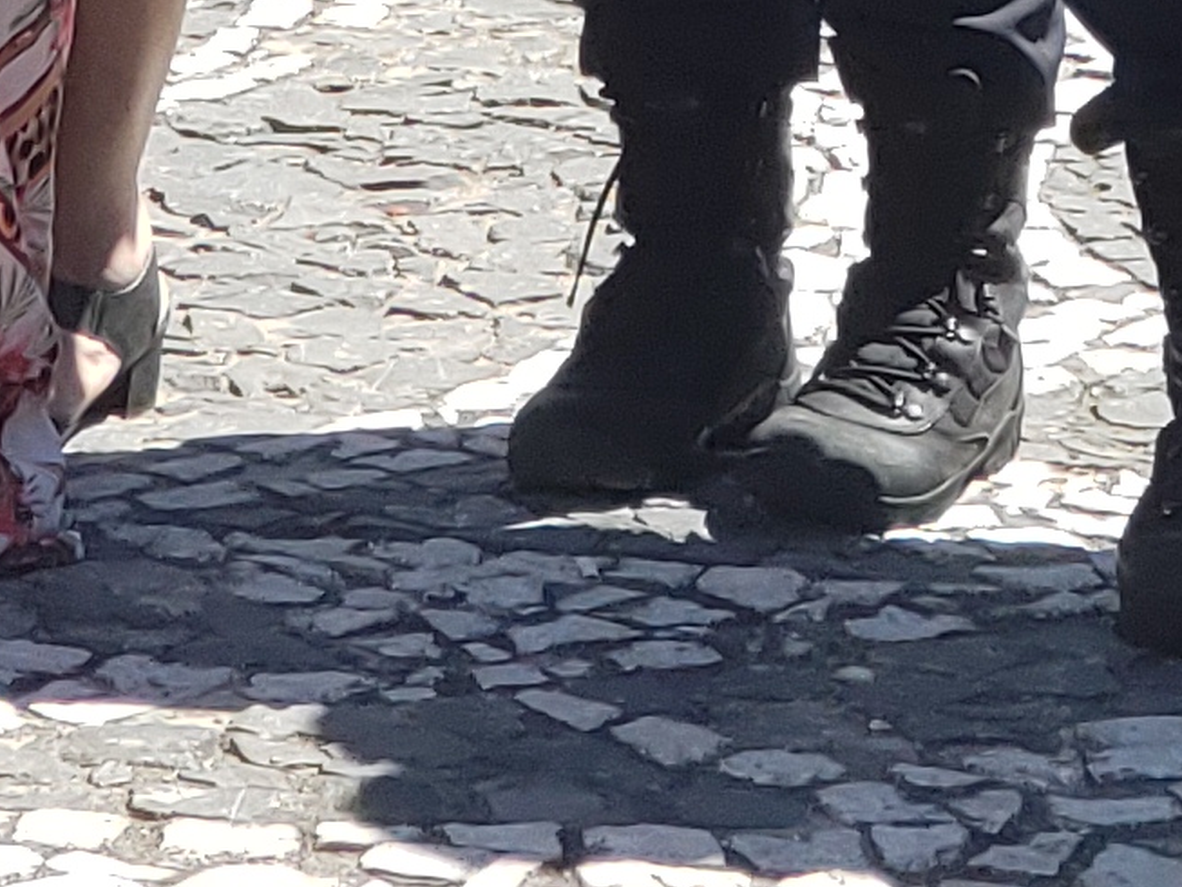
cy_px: -1788
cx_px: 1425
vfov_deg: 4.4
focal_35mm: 321
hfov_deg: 6.1
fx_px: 10963
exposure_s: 1/343
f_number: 2.4
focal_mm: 6
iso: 32
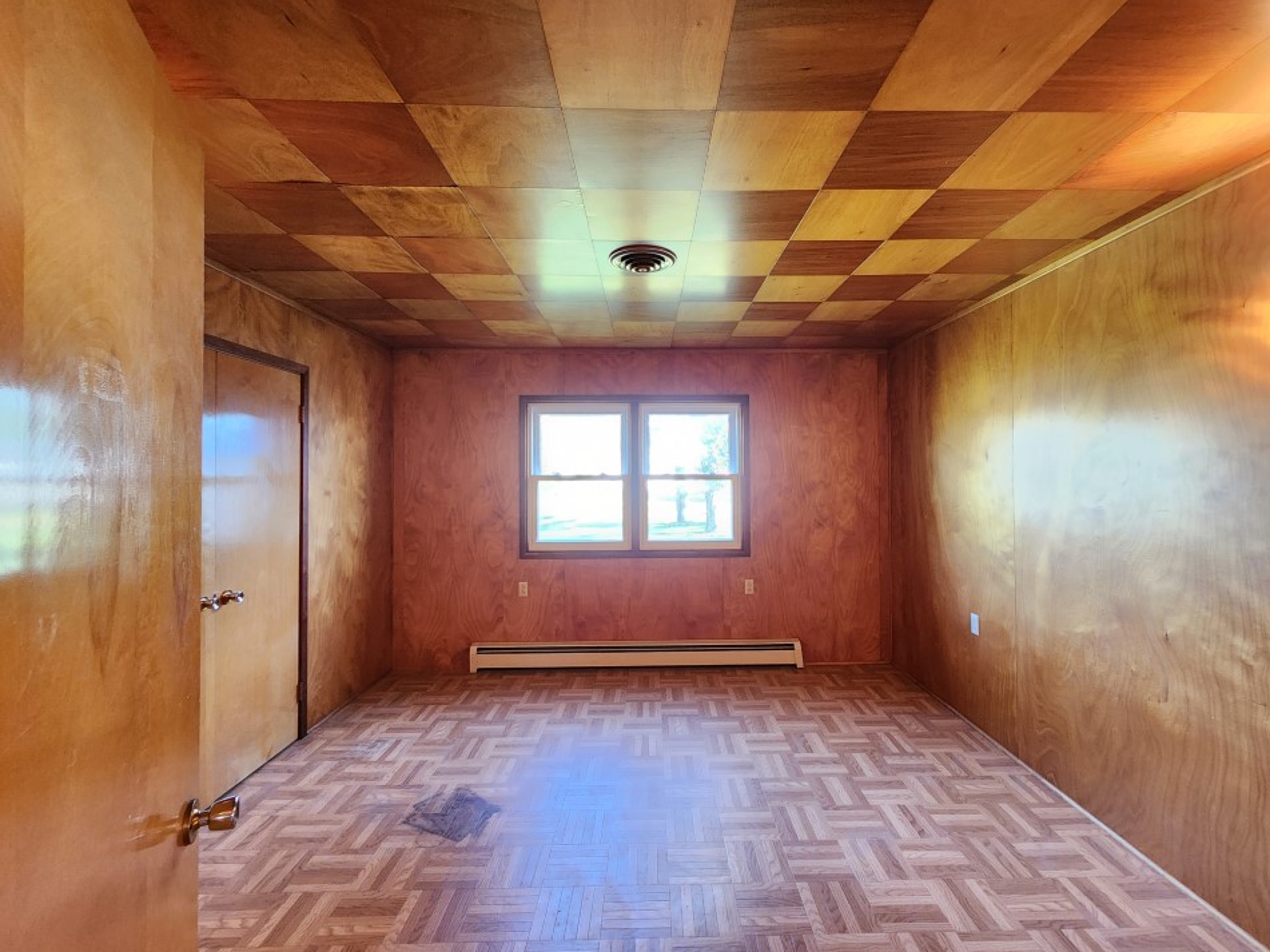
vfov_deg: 85.7
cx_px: 661
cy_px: 467
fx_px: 514
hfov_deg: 102.0
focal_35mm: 14
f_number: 2.2
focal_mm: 2.2
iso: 640
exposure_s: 1/24
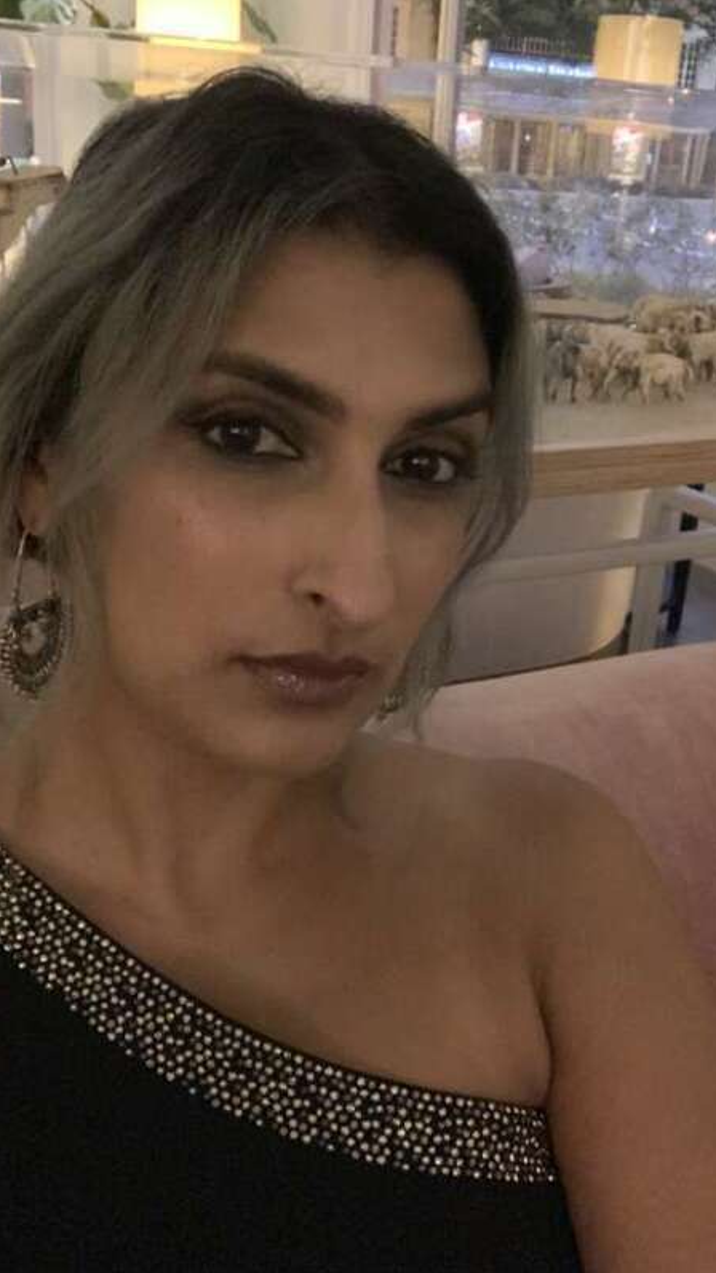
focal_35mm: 35
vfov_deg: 56.6
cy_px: 637
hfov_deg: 33.7
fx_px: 1182
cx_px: 361
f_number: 2.2
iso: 1600
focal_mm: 2.87
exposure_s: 1/15
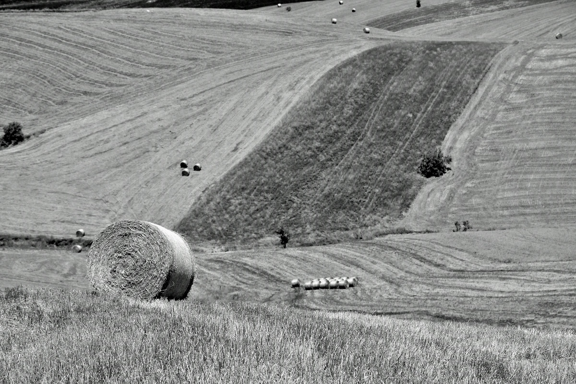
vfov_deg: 9.1
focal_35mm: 150
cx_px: 288
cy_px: 192
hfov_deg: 13.7
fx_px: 2400
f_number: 9
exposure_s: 1/640
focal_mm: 100
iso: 100
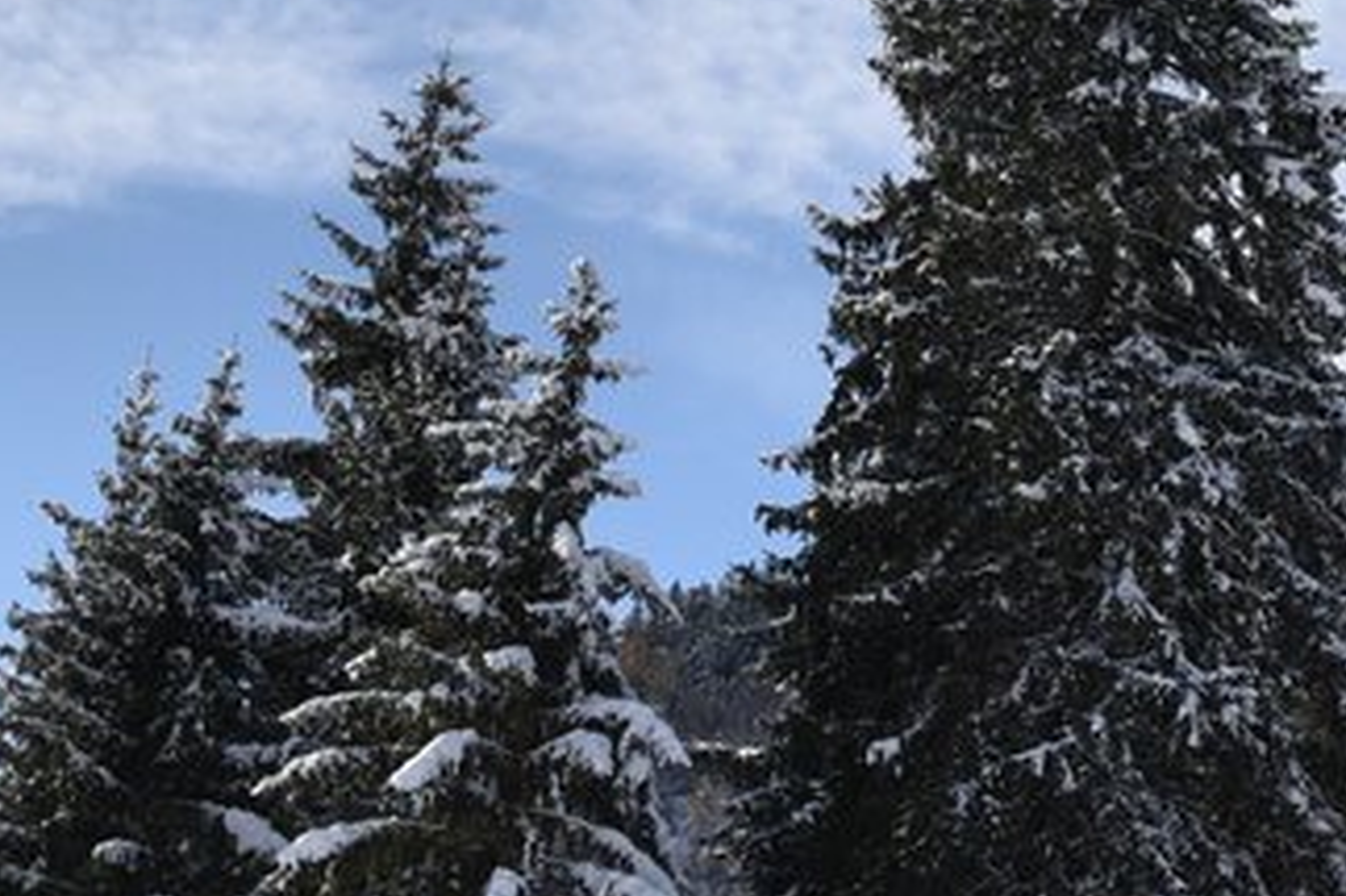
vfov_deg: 11.0
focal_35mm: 124
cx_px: 2421
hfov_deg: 14.5
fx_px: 4634
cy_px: 358
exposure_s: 1/2500
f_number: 9
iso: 640
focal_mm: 25
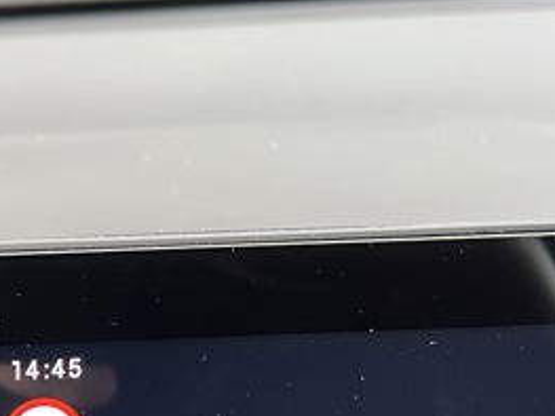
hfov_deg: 23.1
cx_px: -74
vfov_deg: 17.4
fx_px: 1266
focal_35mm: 79
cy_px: 557
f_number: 1.6
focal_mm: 5.1
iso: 125
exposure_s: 1/95
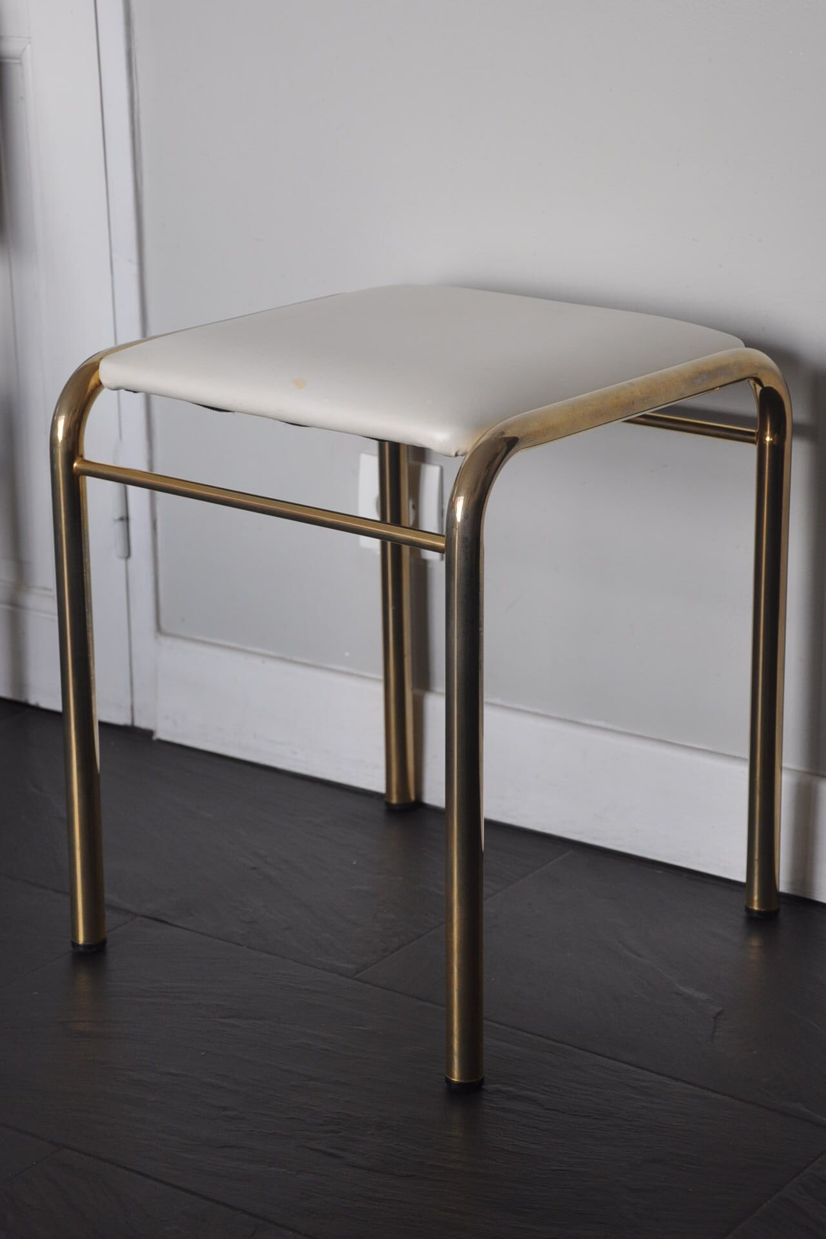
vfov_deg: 27.0
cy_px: 620
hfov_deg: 18.2
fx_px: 2581
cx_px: 413
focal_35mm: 75
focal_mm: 50
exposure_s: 1/125
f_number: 5.6
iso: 400
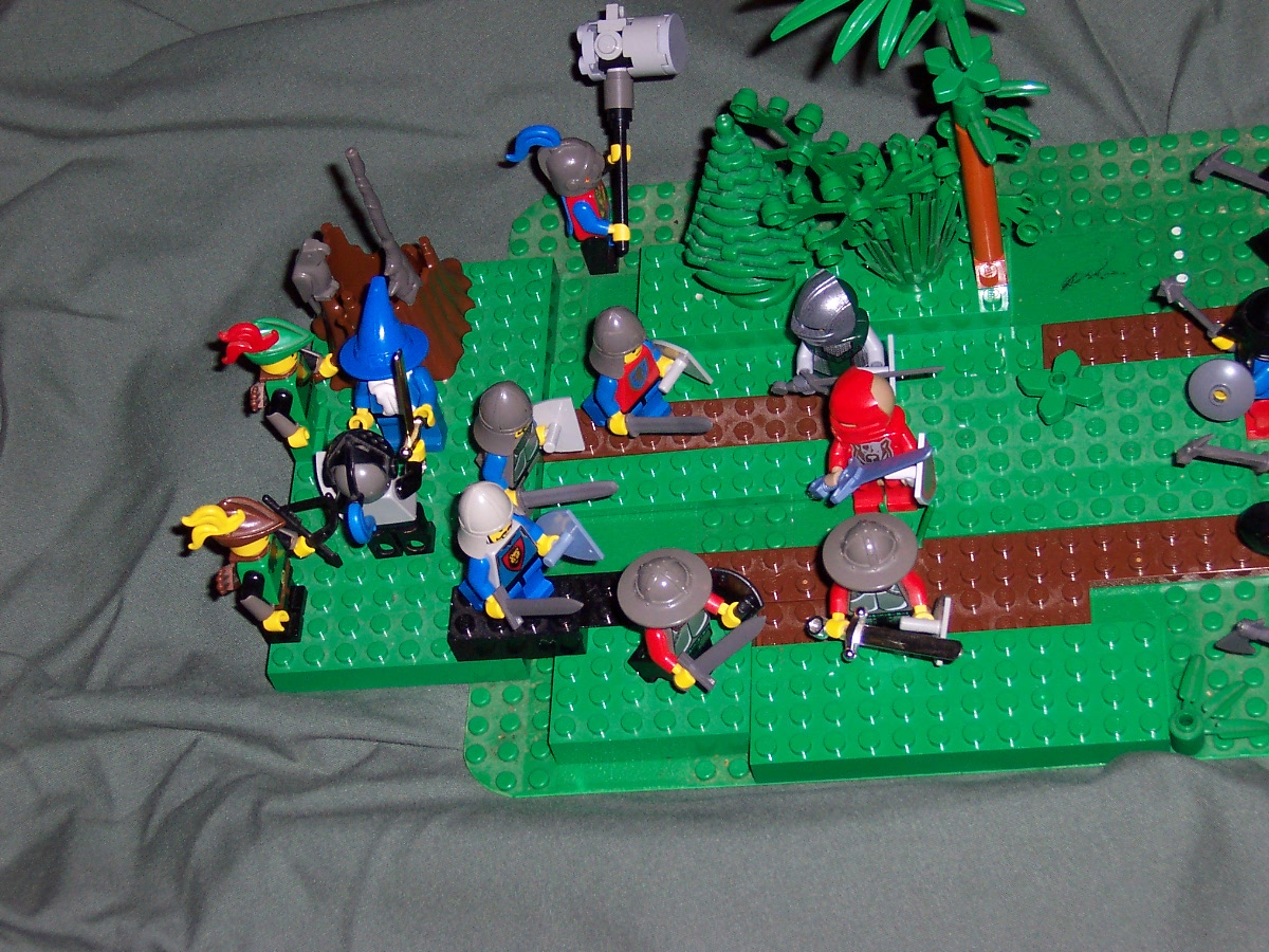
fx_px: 3593
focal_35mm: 98
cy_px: 476
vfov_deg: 15.1
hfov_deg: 20.0
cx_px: 634
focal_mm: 15.2
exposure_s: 1/90
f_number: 4
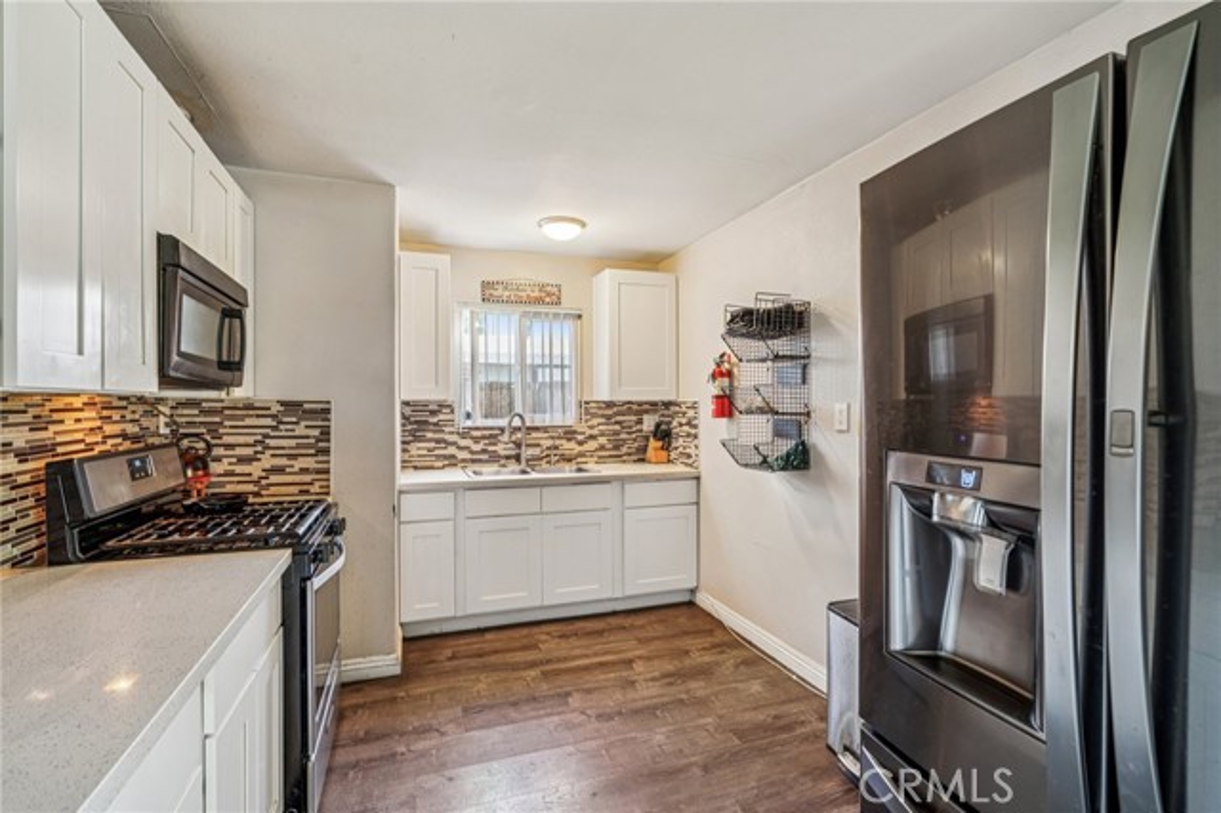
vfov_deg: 73.7
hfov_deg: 96.8
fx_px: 542
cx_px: 610
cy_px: 406
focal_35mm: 16
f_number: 8
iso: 400
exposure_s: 1/5
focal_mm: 16
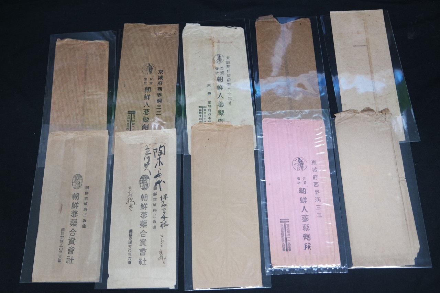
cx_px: 220
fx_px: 428
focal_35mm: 35
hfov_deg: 54.4
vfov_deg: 37.8
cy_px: 146
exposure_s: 1/50
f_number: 4
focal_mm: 23
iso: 400
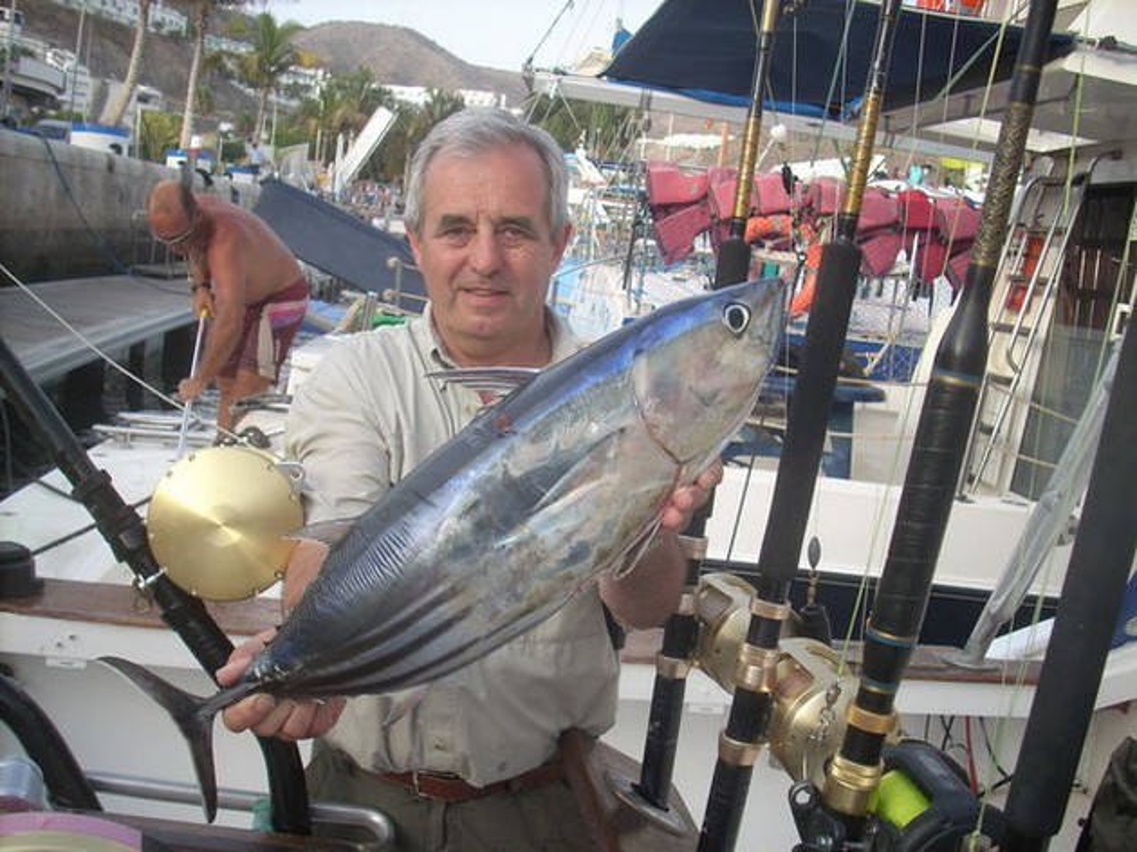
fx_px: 1215
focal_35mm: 37
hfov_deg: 50.2
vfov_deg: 38.6
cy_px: 426
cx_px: 568
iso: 64
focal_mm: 6.2
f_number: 2.8
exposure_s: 1/155
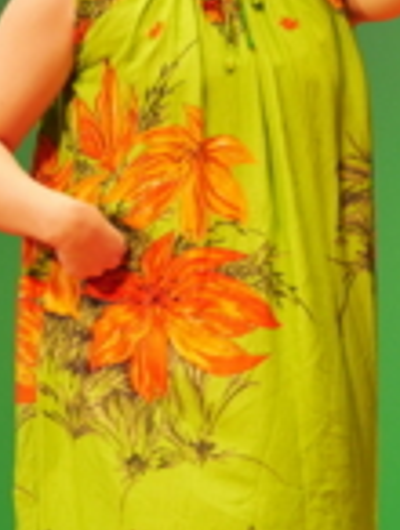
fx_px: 8941
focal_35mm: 582
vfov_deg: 3.4
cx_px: 115
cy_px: 123
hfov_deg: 2.6
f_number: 2.8
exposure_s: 1/200
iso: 400
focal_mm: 85
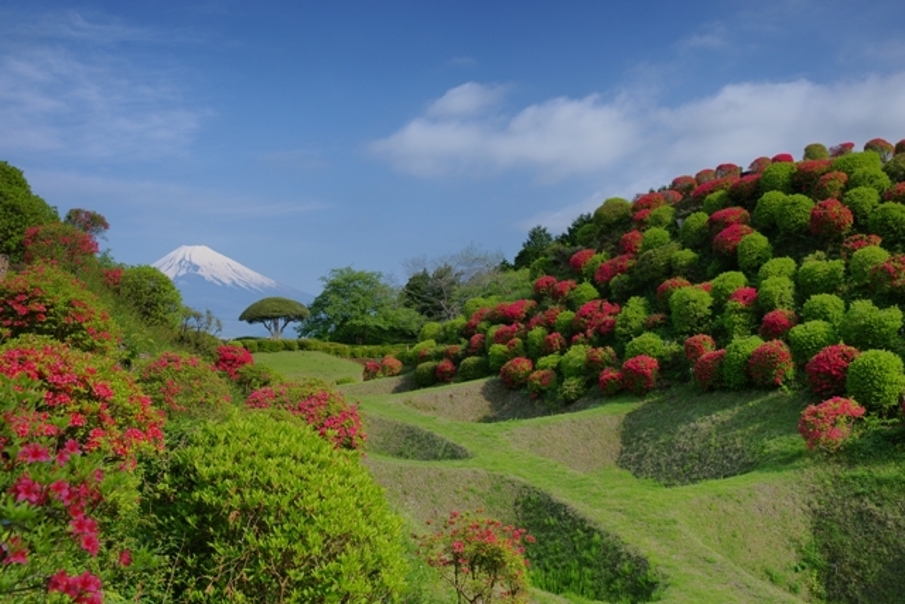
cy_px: 302
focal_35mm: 35
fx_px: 880
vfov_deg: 37.9
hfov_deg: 54.4
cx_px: 452
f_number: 11
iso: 100
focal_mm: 35
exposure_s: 1/80
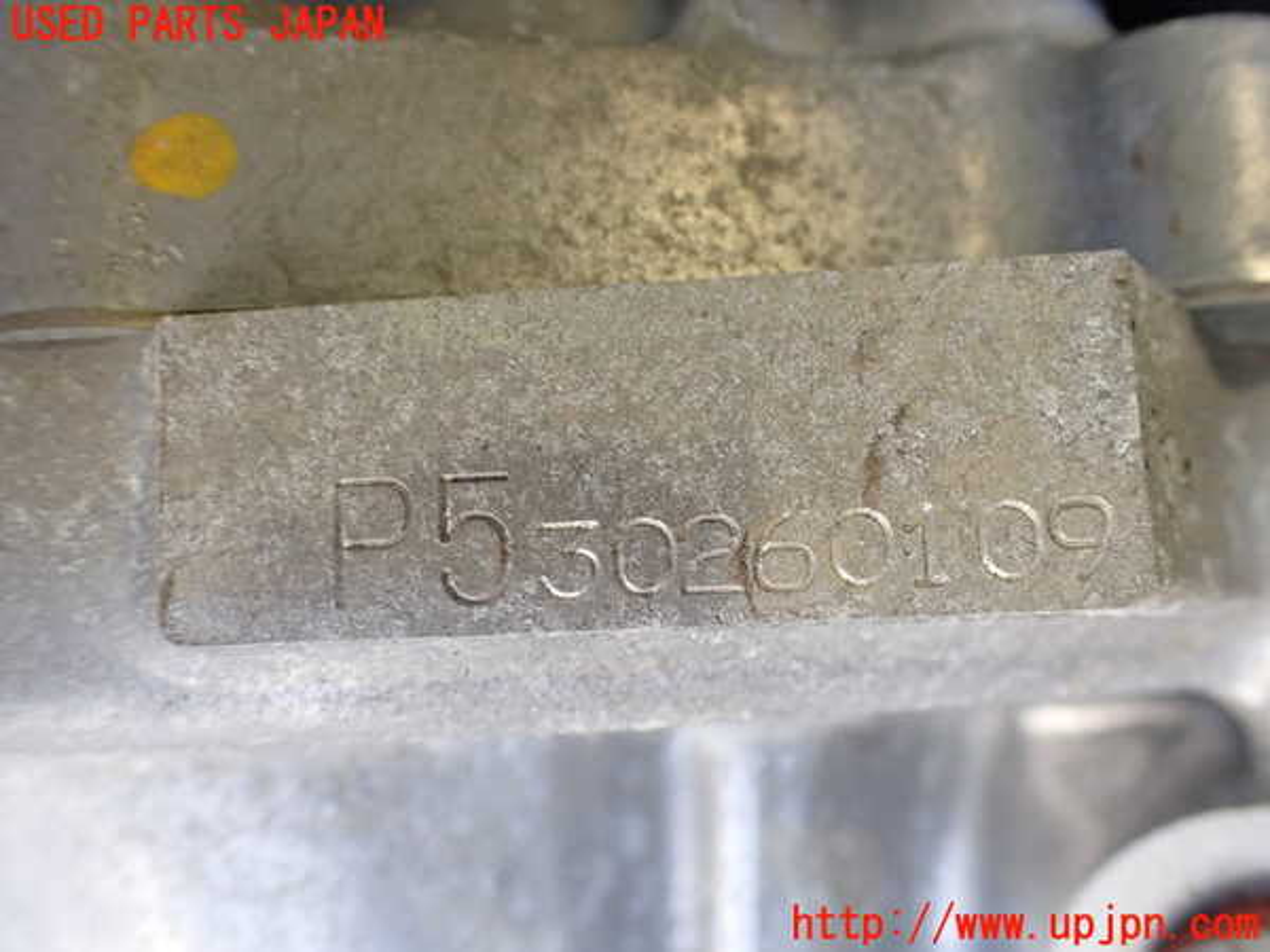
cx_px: 635
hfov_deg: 60.0
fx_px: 1101
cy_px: 476
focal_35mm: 30
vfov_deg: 46.8
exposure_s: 1/125
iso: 640
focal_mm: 5.4
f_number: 2.3
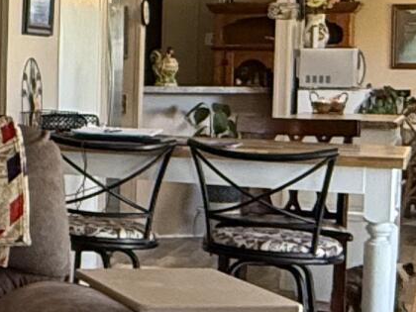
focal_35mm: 100
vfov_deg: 14.8
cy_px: 103
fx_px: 1202
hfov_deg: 16.4
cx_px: -340
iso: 320
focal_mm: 2.22
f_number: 2.2
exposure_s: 1/120
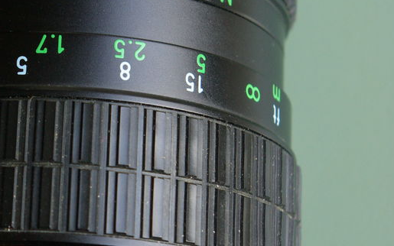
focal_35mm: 163
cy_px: 146
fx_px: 1750
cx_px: 28
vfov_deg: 8.0
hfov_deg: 12.7
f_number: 9.5
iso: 400
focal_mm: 55
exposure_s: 1/15
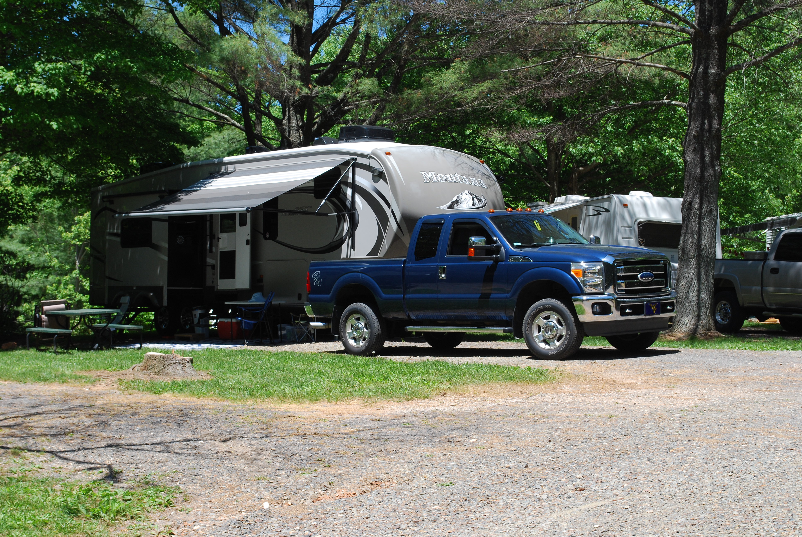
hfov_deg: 30.5
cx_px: 401
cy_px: 268
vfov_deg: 20.7
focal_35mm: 66
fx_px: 1472
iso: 200
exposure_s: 1/200
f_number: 10
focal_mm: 44
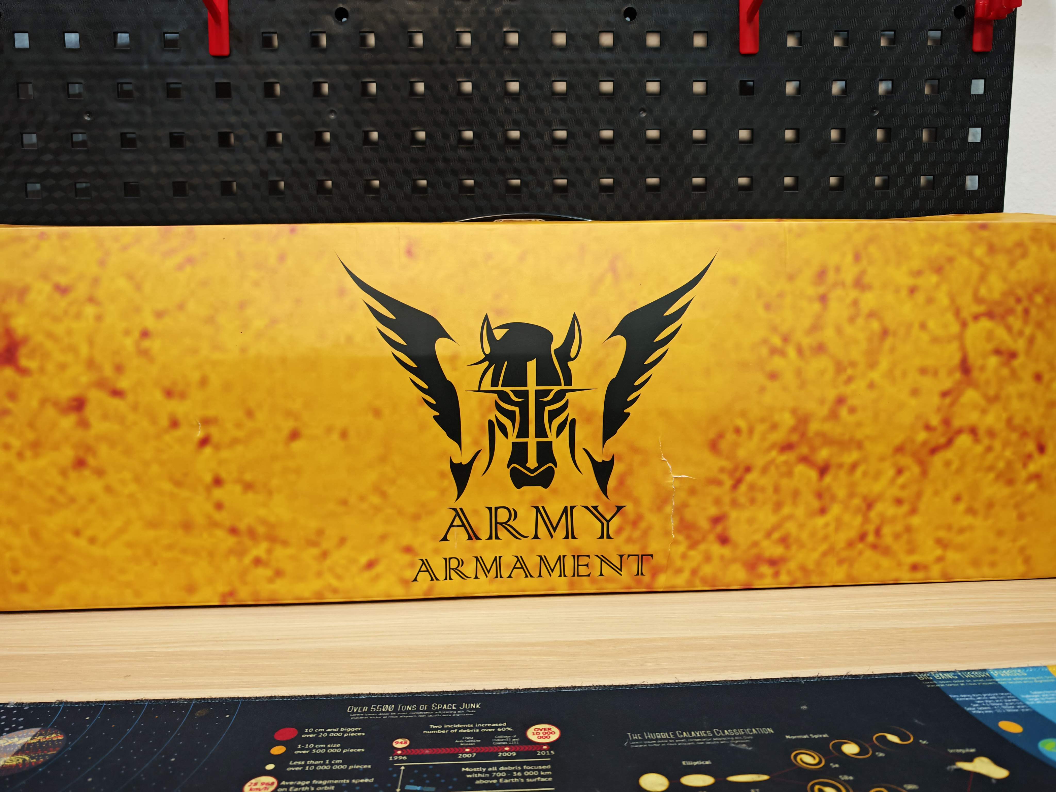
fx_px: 732
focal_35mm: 24
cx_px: 528
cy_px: 396
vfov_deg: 56.8
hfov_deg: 71.6
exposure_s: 1/50
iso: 320
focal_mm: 6.83
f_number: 2
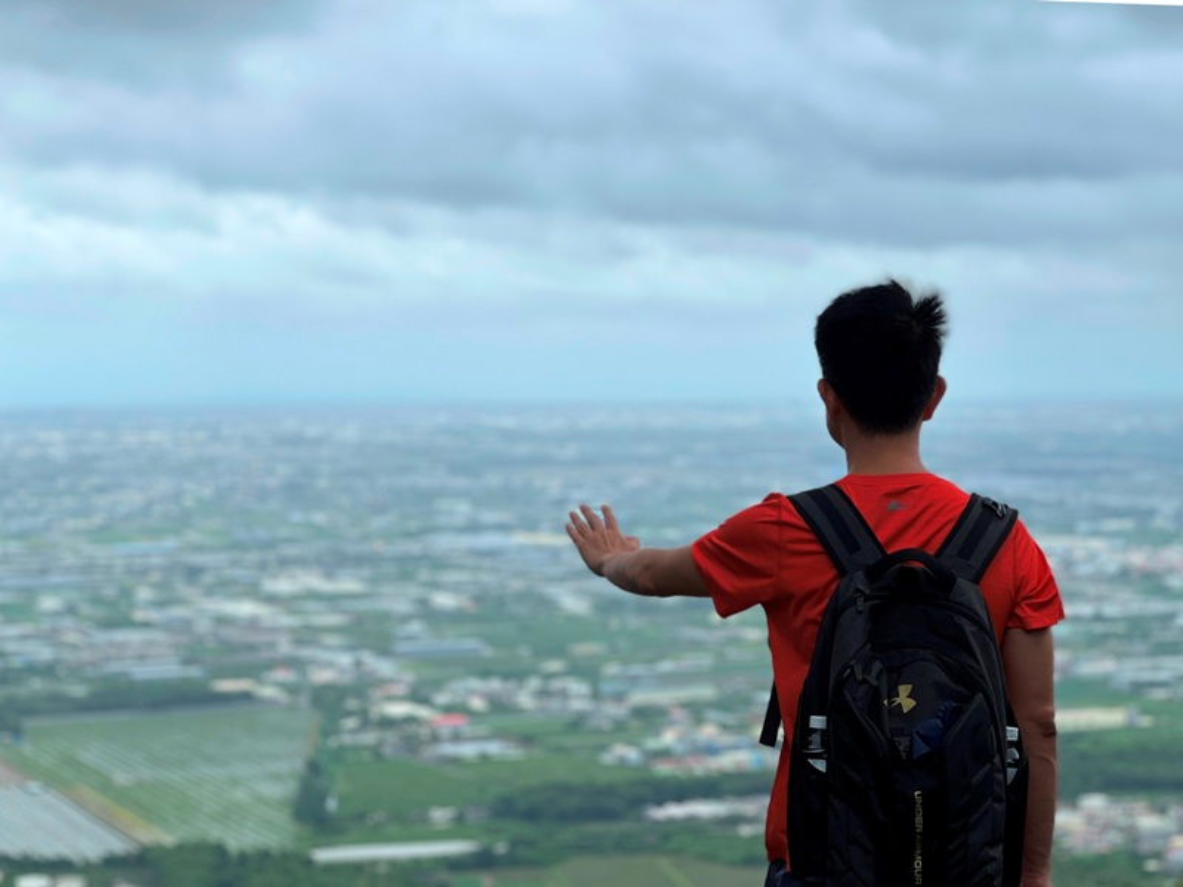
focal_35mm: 77
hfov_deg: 25.3
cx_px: 592
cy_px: 444
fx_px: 2631
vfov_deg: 19.1
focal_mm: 9
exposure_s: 1/573
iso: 32
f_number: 2.8
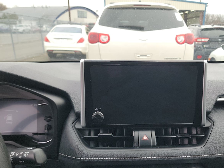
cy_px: 110
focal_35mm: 33
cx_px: 138
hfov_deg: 54.8
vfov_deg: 42.5
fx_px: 214
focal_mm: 6.7
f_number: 1.8
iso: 71
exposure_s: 1/59
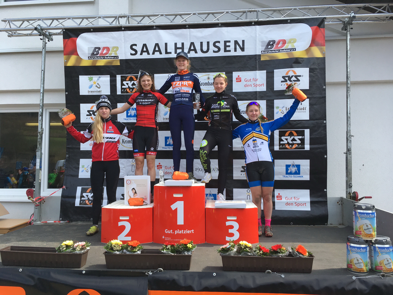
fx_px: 329
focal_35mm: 29
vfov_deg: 48.2
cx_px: 196
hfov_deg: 61.7
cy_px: 148
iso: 25
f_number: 2.2
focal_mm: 4.15
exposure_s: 1/545
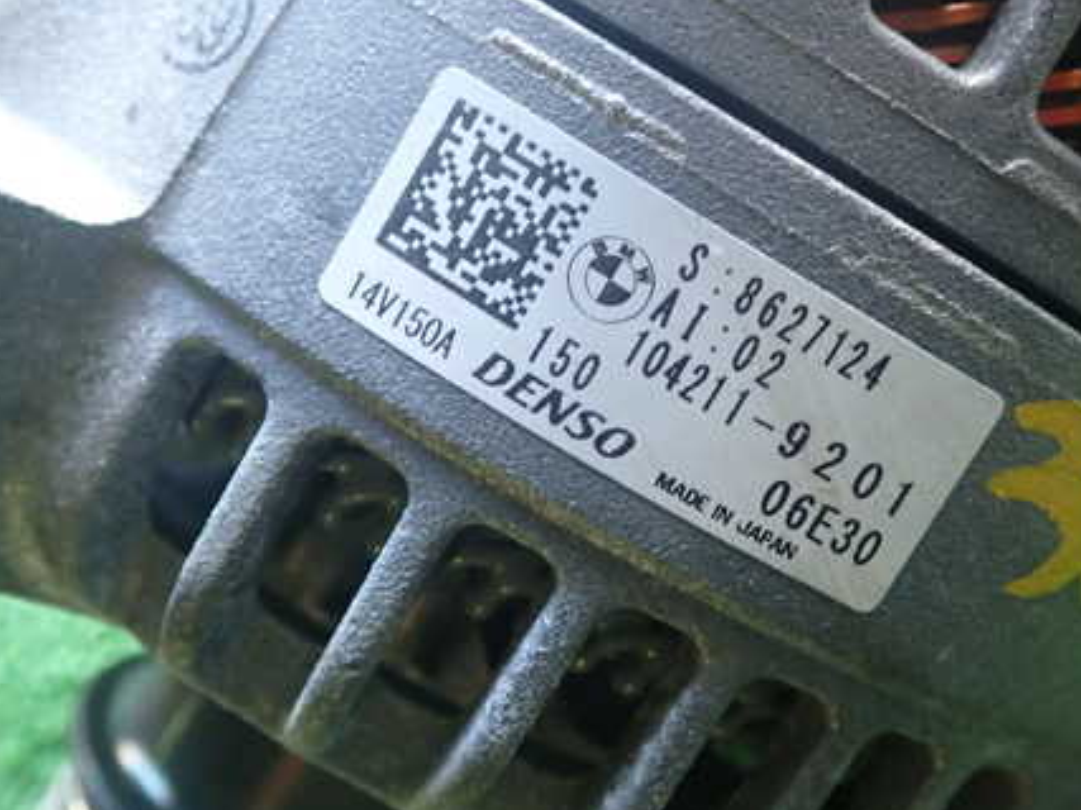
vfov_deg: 32.1
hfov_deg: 41.9
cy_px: 321
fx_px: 1405
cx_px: 658
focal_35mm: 45
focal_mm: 5.79
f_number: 2.4
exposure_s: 1/30
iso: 320
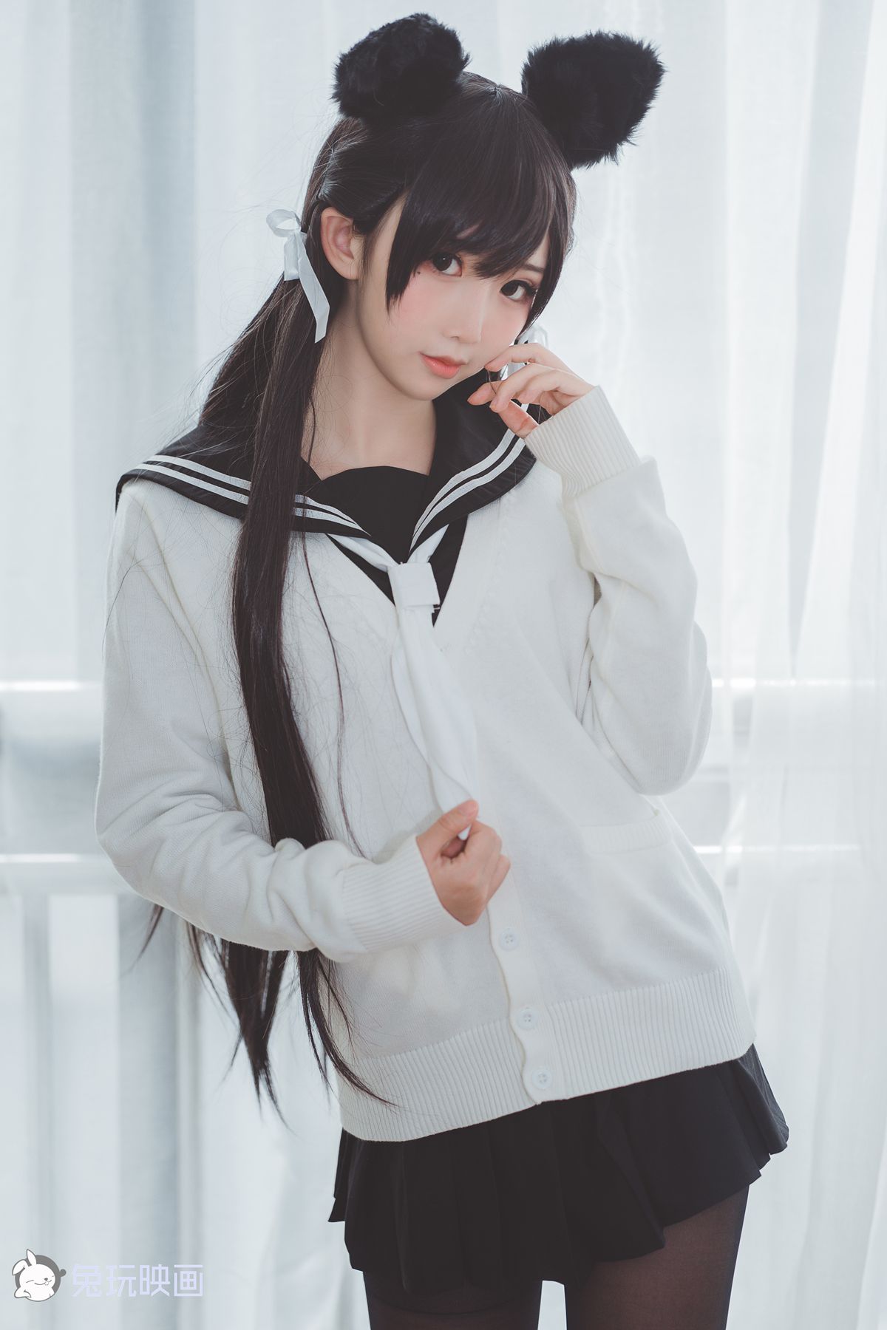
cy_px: 665
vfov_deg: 23.9
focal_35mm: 85
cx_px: 444
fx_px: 3141
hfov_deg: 16.1
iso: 100
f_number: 2.5
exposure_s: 1/160
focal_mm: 85
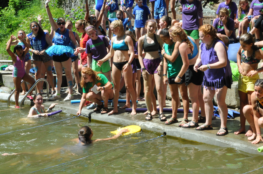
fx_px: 438
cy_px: 59
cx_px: 167
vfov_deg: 22.5
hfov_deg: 33.2
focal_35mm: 60
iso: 1250
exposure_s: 1/320
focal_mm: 30
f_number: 20
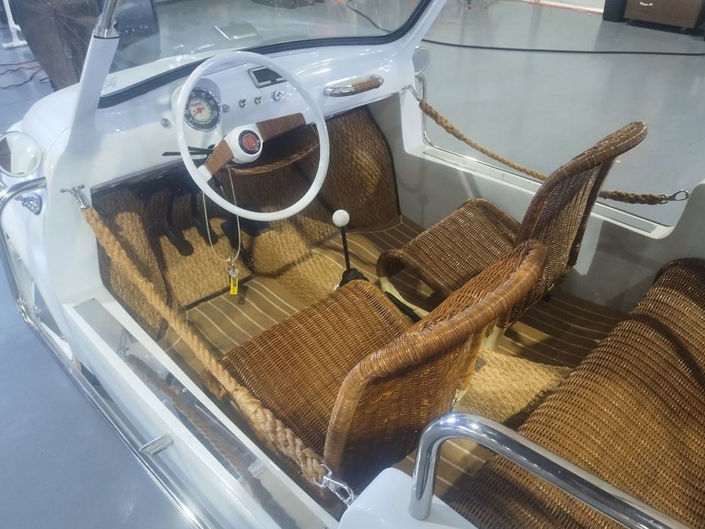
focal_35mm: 27
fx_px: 550
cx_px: 366
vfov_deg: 51.4
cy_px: 260
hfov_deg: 65.3
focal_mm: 4.71
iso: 163
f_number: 1.7
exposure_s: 1/40
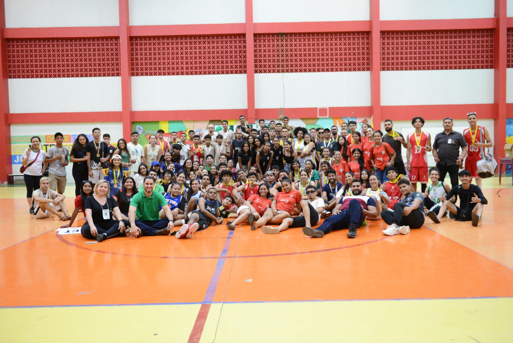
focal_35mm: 32
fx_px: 456
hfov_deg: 58.7
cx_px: 256
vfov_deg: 41.2
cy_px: 172
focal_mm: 32
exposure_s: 1/160
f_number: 2.8
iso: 3200
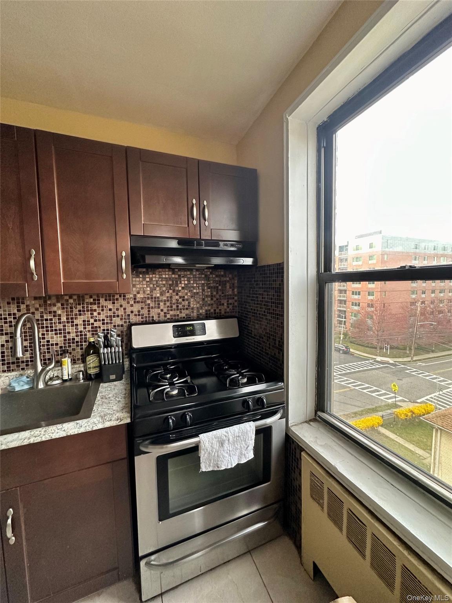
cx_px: 226
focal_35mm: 14
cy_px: 302
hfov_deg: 85.7
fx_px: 244
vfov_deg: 102.1
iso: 320
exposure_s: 1/91
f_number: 2.2
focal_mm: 2.22
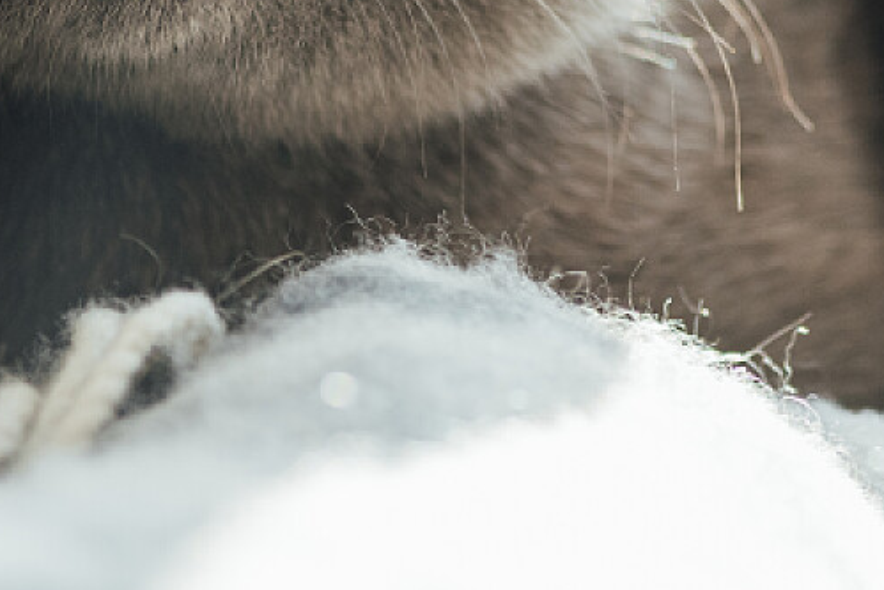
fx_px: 9923
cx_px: 358
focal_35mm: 404
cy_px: -295
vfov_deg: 3.4
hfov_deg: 5.1
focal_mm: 105
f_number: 4.5
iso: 200
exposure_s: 1/320
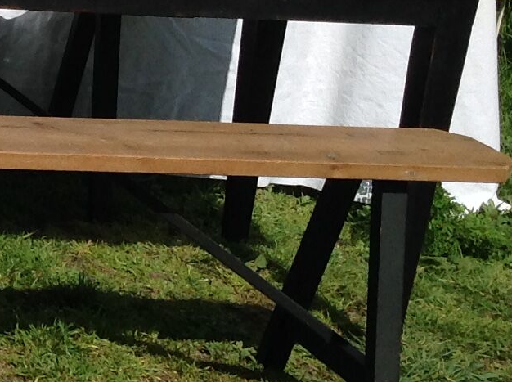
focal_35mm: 145
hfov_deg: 12.3
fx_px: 2141
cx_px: -455
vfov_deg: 10.2
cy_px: 129
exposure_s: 1/3788
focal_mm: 4.28
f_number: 2.4
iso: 50
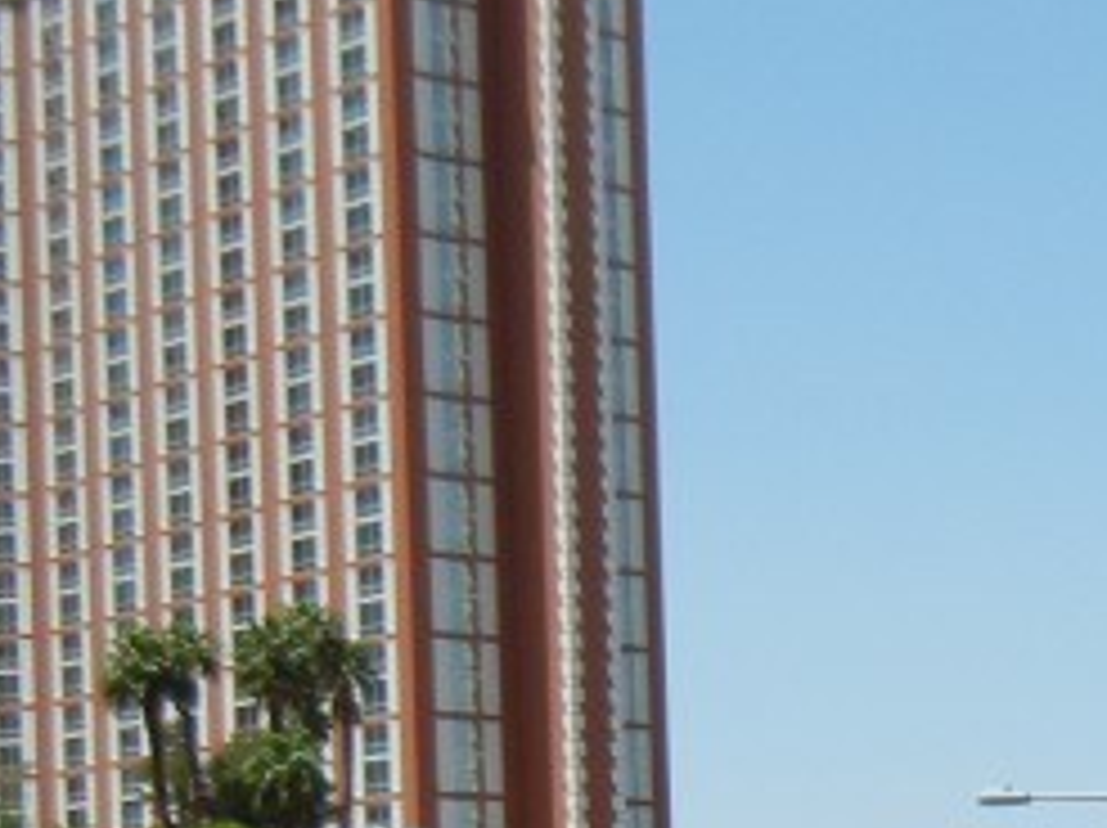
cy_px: 1080
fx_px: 3994
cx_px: 1377
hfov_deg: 15.2
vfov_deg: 11.5
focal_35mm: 125
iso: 160
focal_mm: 5.4
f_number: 7
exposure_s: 1/463
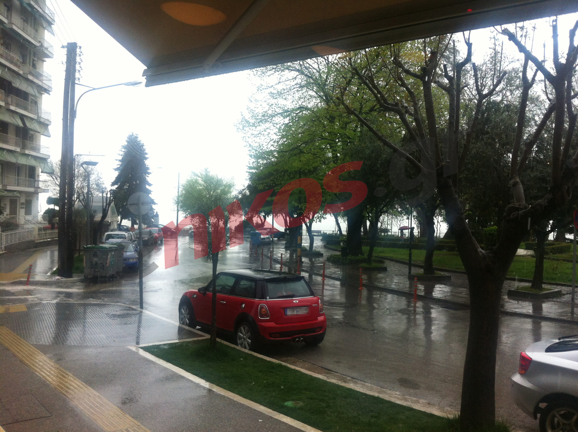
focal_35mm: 35
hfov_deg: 52.7
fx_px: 584
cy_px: 216
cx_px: 289
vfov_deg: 40.6
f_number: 2.8
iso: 125
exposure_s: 1/120
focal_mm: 3.85
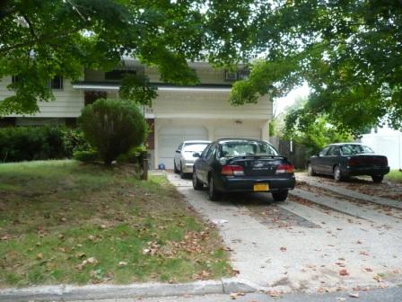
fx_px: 406
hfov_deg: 52.6
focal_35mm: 35
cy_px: 151
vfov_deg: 40.7
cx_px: 201
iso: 200
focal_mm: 5.8
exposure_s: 1/125
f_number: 2.8
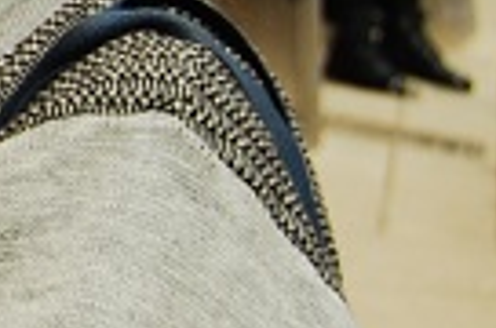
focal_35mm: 249
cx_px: -755
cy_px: -149
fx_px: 3423
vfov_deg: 5.4
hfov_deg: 7.6
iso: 200
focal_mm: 30
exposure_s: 1/800
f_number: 5
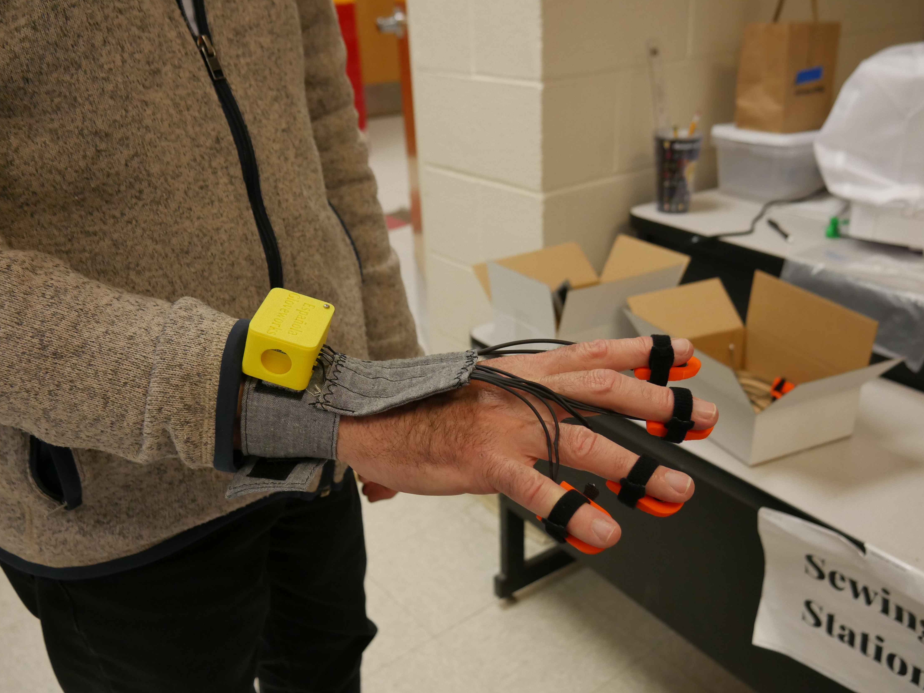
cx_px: 468
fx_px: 827
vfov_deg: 45.4
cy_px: 356
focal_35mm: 31
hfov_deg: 58.4
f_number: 3.6
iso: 1250
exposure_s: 1/125
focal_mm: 15
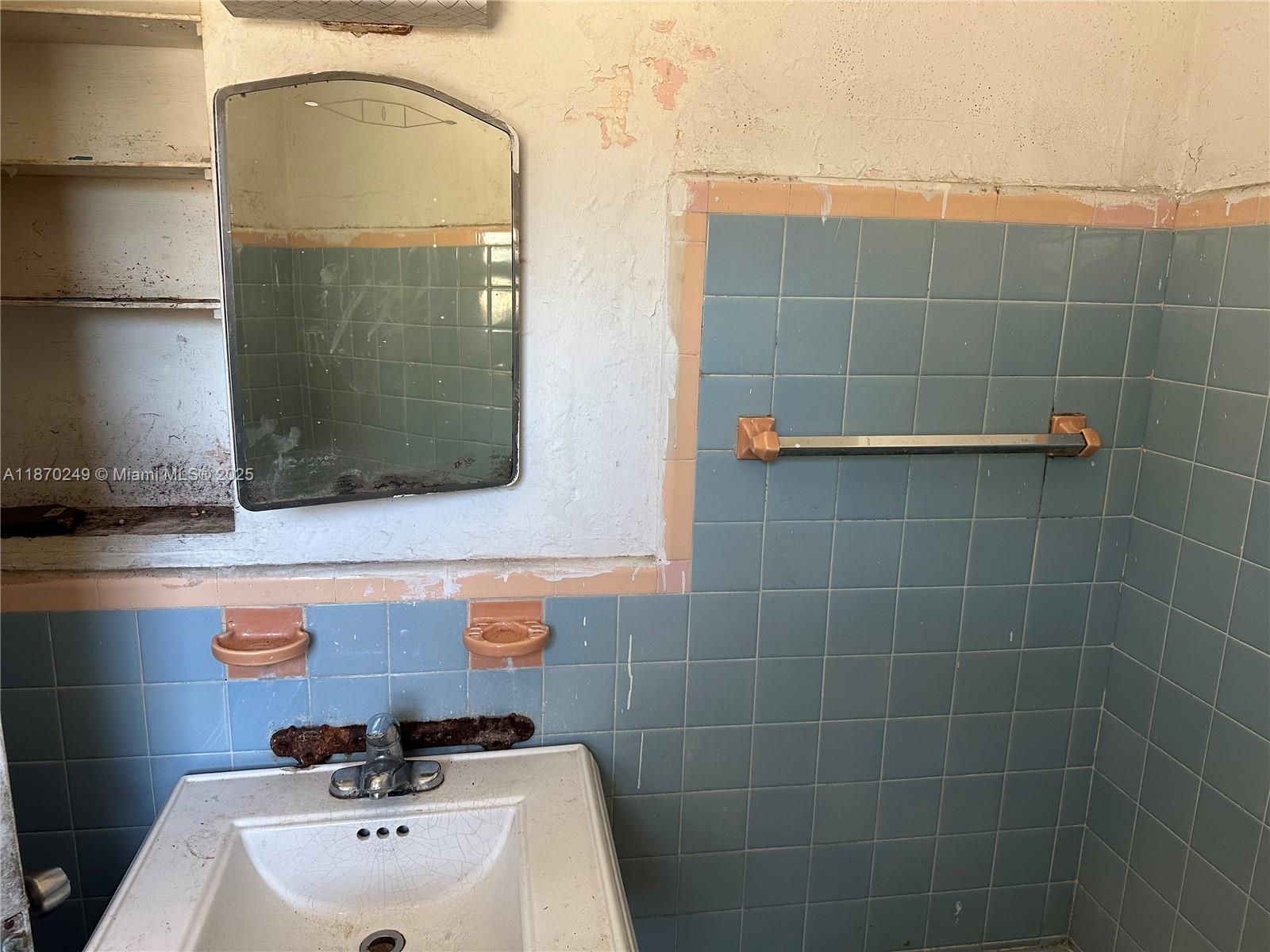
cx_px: 635
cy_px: 476
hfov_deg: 71.6
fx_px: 881
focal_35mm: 24
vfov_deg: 56.8
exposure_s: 1/120
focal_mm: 6.86
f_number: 1.78
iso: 250
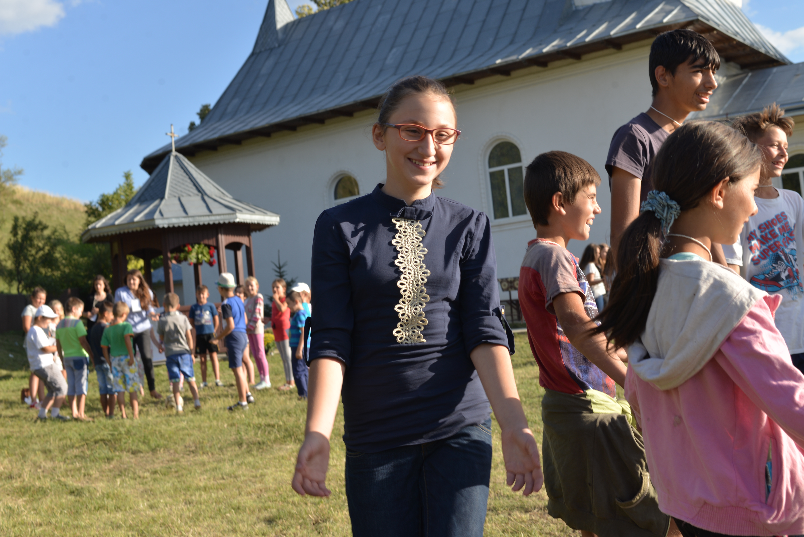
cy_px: 268
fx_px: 1117
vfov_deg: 27.0
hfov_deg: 39.6
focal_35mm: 50
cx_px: 402
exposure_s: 1/160
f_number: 9
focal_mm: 50
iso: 100
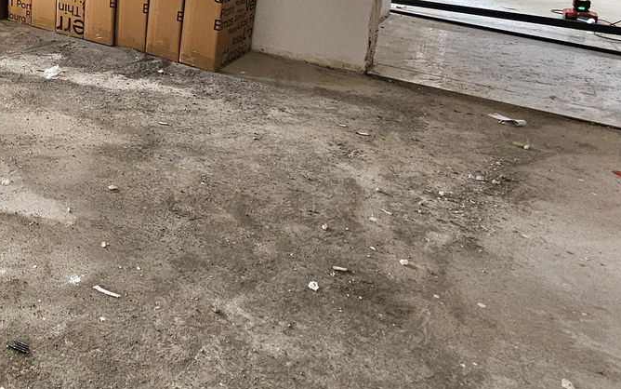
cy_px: -30
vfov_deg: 33.8
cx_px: -23
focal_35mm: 33
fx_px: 559
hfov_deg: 46.7
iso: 200
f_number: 2.2
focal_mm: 2.2
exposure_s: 1/70.9
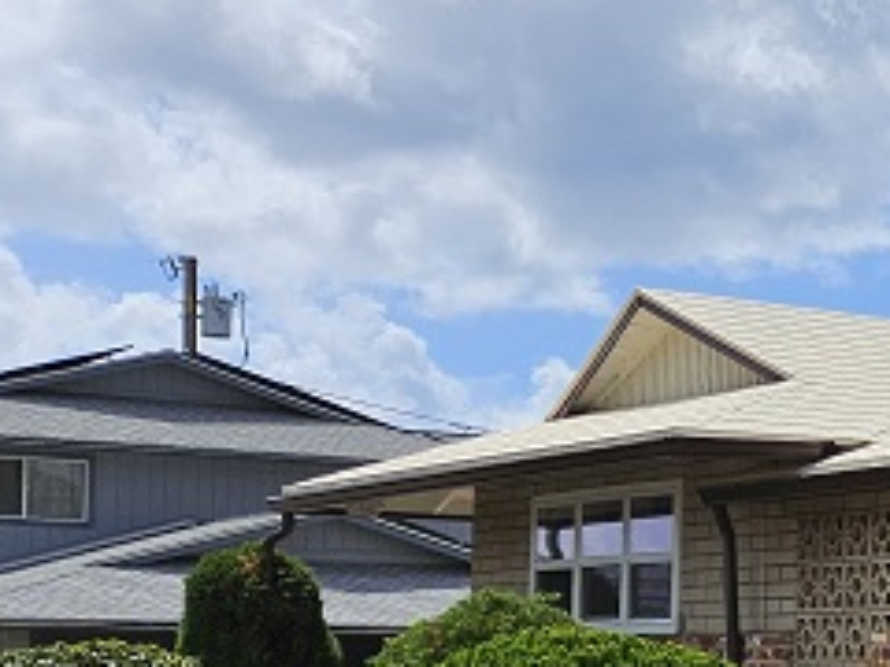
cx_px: 1724
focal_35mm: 96
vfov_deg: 15.3
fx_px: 2468
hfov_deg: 16.3
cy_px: 574
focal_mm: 5.4
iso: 25
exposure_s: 1/3512
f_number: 1.8
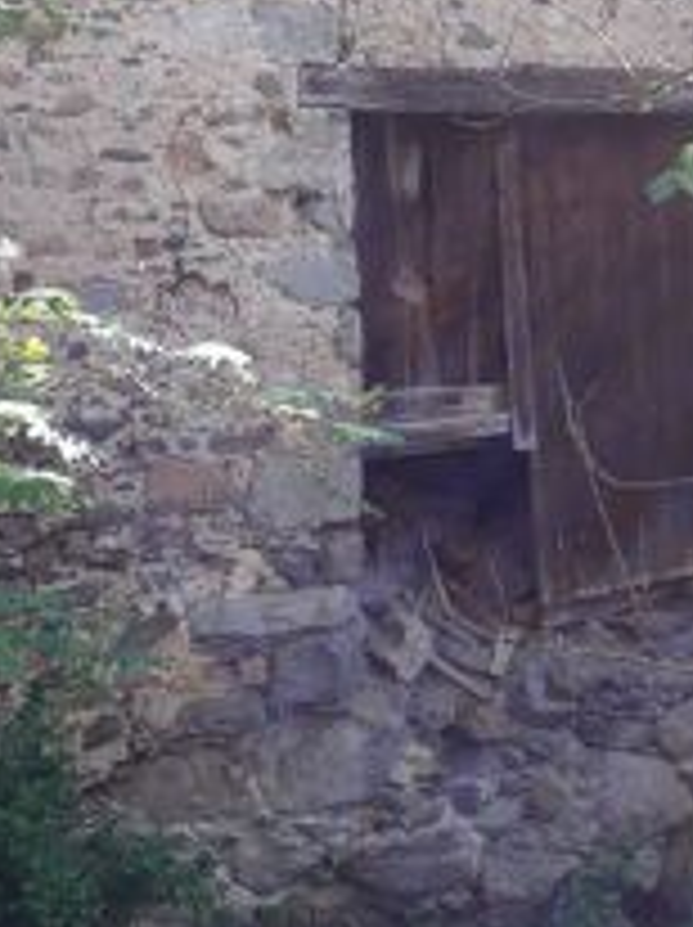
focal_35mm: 56
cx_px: 333
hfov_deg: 26.0
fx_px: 1498
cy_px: 250
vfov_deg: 33.8
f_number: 1.9
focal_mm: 3.6
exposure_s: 1/106
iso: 40
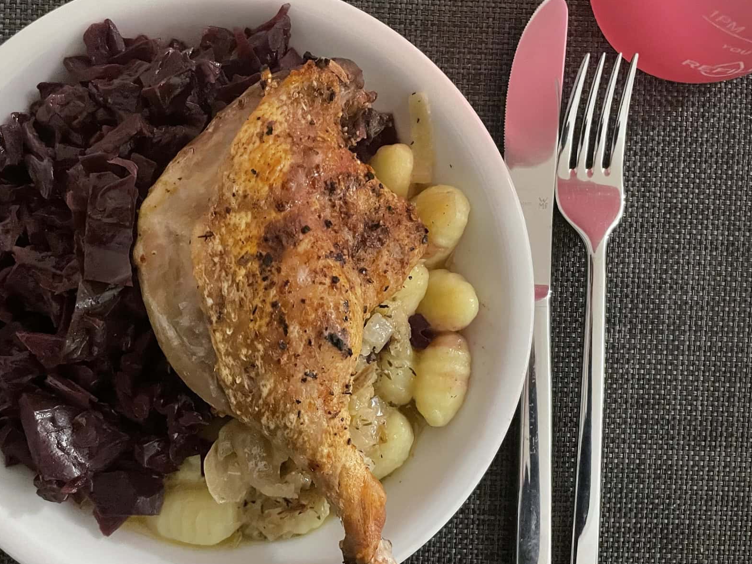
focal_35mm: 33
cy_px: 303
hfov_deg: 54.9
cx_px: 299
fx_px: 717
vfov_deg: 42.9
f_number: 1.6
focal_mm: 4.2
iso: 1000
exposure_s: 1/30
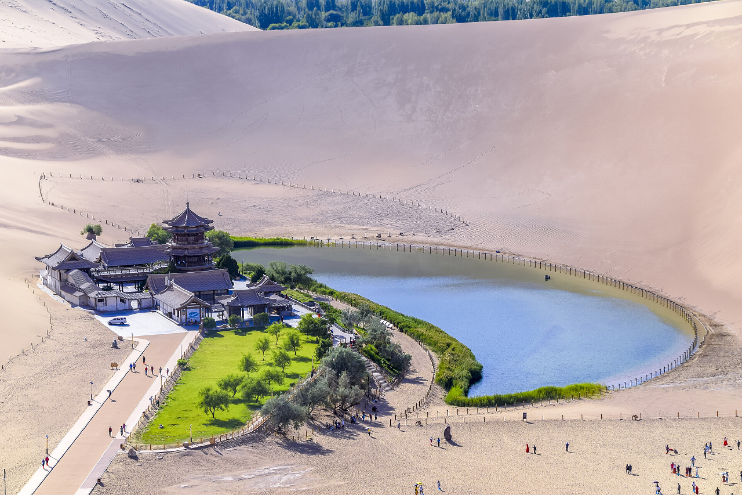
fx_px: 2009
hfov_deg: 20.9
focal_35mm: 98
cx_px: 371
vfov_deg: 14.0
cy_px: 248
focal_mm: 65
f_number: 10
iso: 200
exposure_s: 1/400
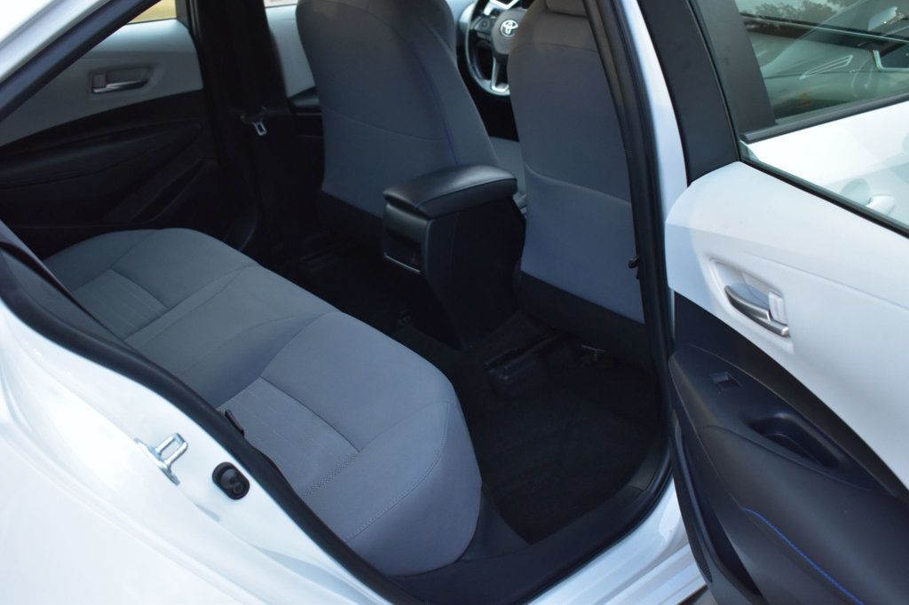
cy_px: 302
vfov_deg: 35.5
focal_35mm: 38
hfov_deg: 51.3
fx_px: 947
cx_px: 454
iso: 1600
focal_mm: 25
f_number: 4
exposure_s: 1/10
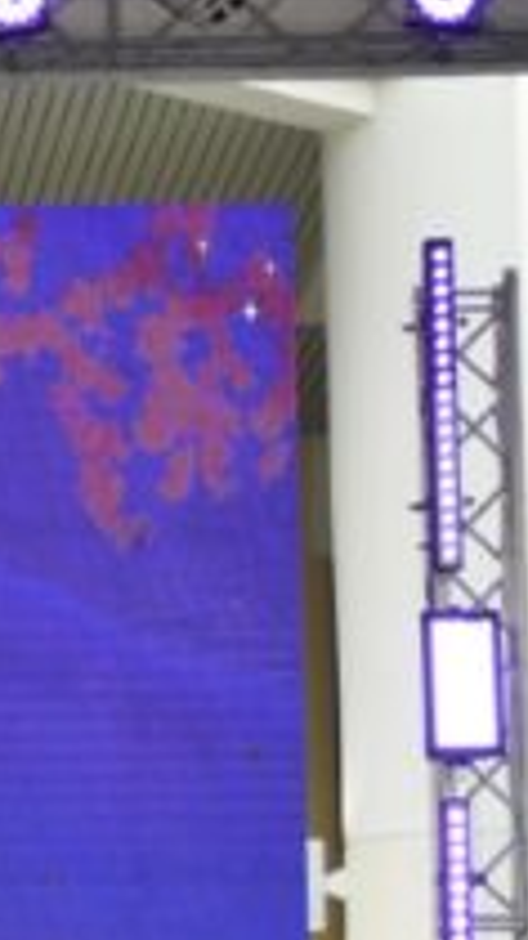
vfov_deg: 8.4
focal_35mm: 256
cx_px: -528
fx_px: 6377
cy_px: 698
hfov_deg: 4.7
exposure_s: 1/320
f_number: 9
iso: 1600
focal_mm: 50
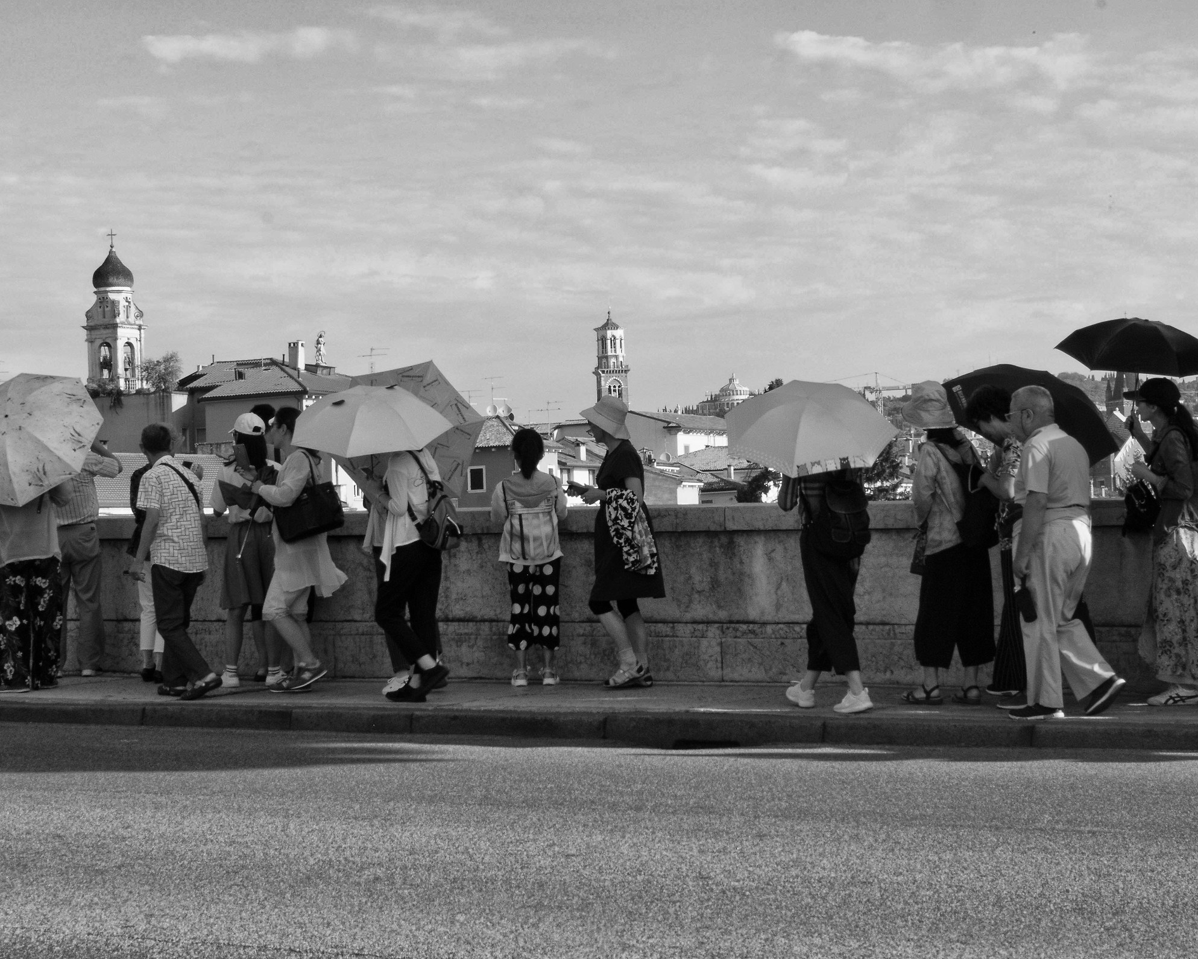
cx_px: 670
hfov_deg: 22.5
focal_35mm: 85
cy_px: 478
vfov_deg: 18.1
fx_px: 3014
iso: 800
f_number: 22
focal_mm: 50
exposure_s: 1/125
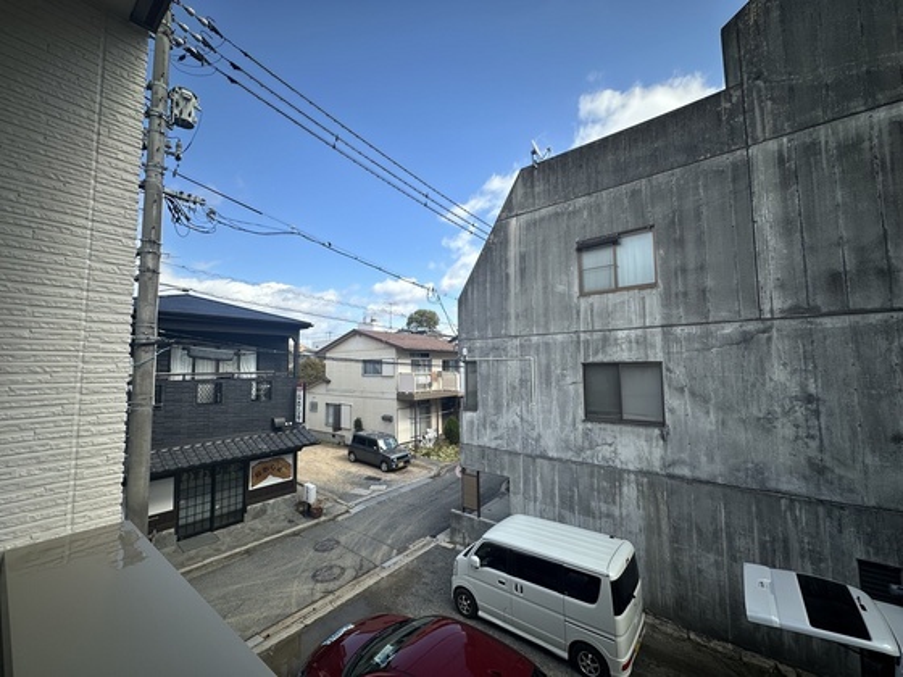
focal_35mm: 14
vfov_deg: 85.7
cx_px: 452
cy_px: 338
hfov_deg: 102.1
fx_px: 365
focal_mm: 2.22
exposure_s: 1/1435
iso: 40
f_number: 2.2
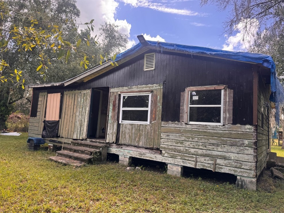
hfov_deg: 69.4
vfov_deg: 54.9
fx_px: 205
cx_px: 142
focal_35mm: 25
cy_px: 104
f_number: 1.78
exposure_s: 1/912
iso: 80
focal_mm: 6.76
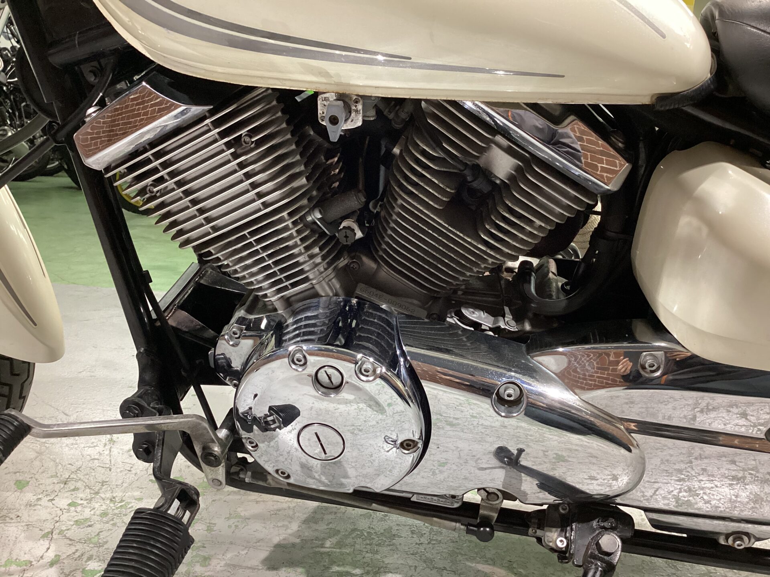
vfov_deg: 45.4
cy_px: 288
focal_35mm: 31
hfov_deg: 58.4
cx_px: 385
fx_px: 690
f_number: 2.4
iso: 320
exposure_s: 1/60
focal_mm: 3.3
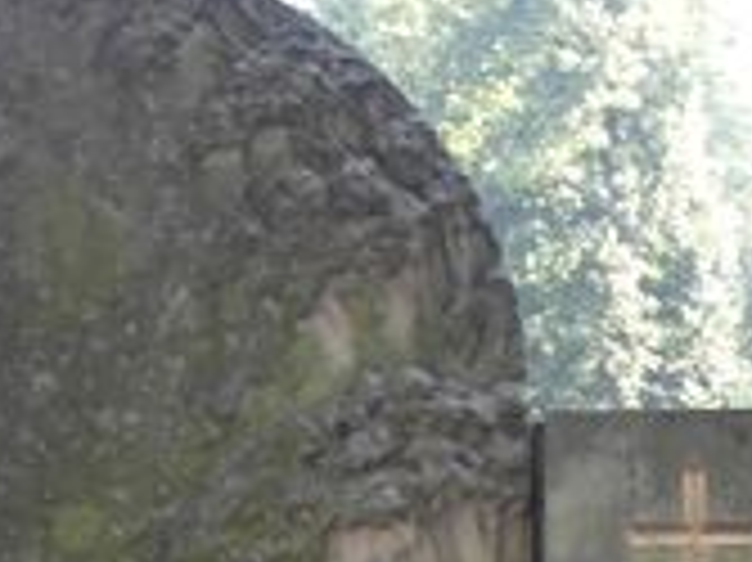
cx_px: 441
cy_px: 1003
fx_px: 1997
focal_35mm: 92
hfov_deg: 21.3
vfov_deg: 14.2
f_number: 3.6
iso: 100
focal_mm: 5.2
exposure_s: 1/45
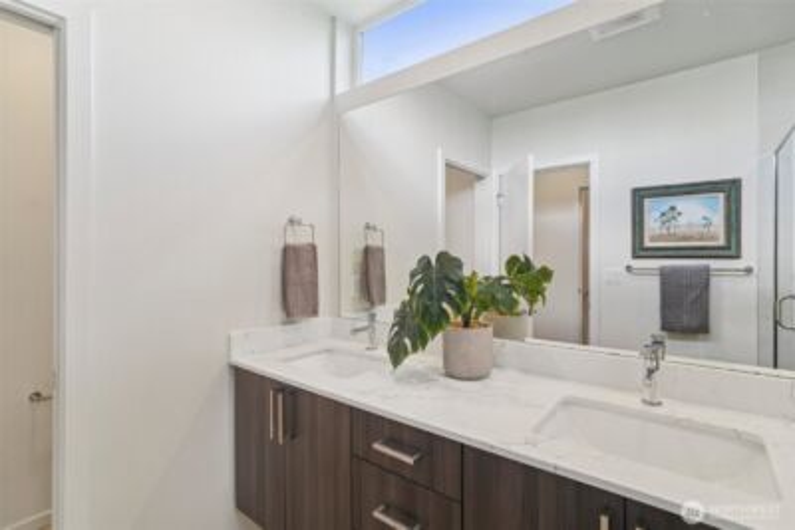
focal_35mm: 16
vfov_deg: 73.8
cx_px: 398
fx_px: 353
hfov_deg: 96.7
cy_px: 265
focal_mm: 16
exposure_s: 1/100
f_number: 8
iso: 1600
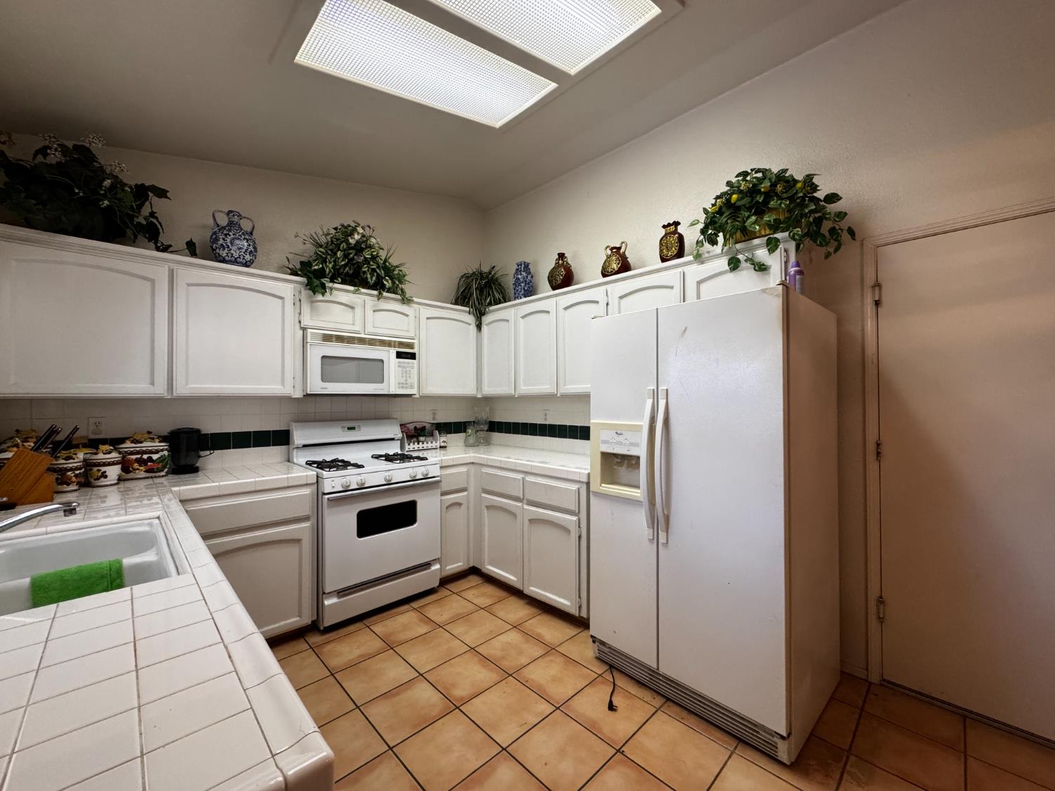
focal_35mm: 14
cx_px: 528
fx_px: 427
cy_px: 396
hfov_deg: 102.1
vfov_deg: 85.7
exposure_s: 1/120
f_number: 2.2
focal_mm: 2.22
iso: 320
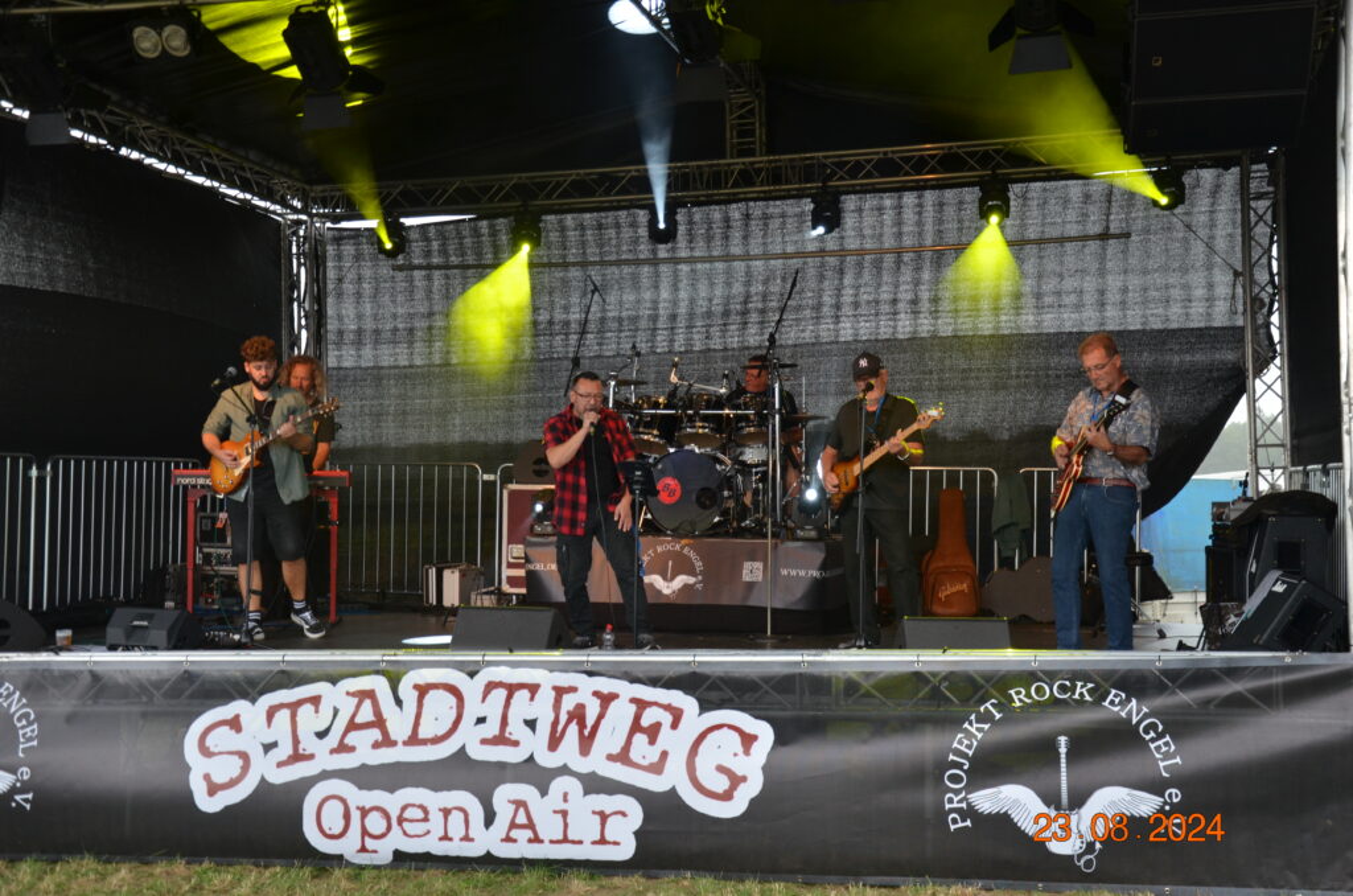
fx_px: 1800
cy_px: 448
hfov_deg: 41.2
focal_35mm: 48
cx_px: 676
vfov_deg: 27.9
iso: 400
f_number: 4.5
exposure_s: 1/80
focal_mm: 32
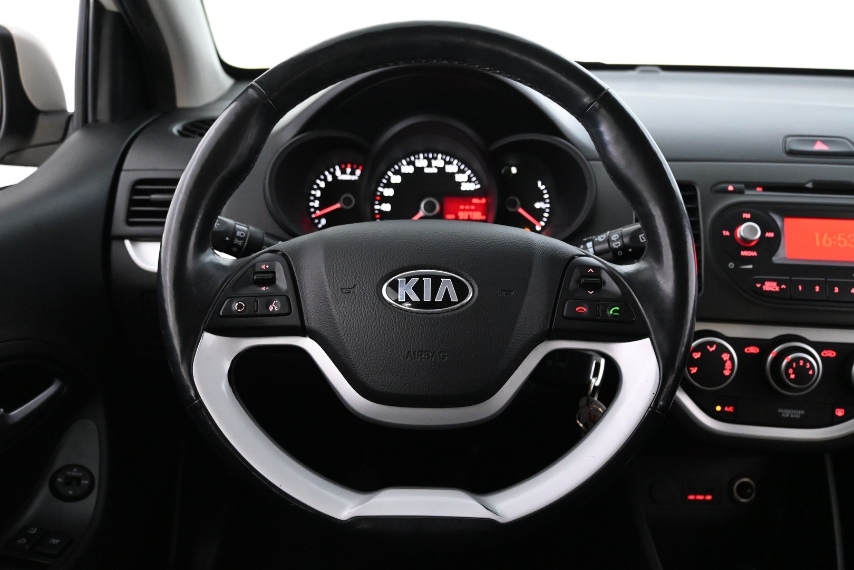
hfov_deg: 59.5
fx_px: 747
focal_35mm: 32
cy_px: 285
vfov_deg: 41.7
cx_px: 427
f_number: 4
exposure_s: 1/30
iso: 4000
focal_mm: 21
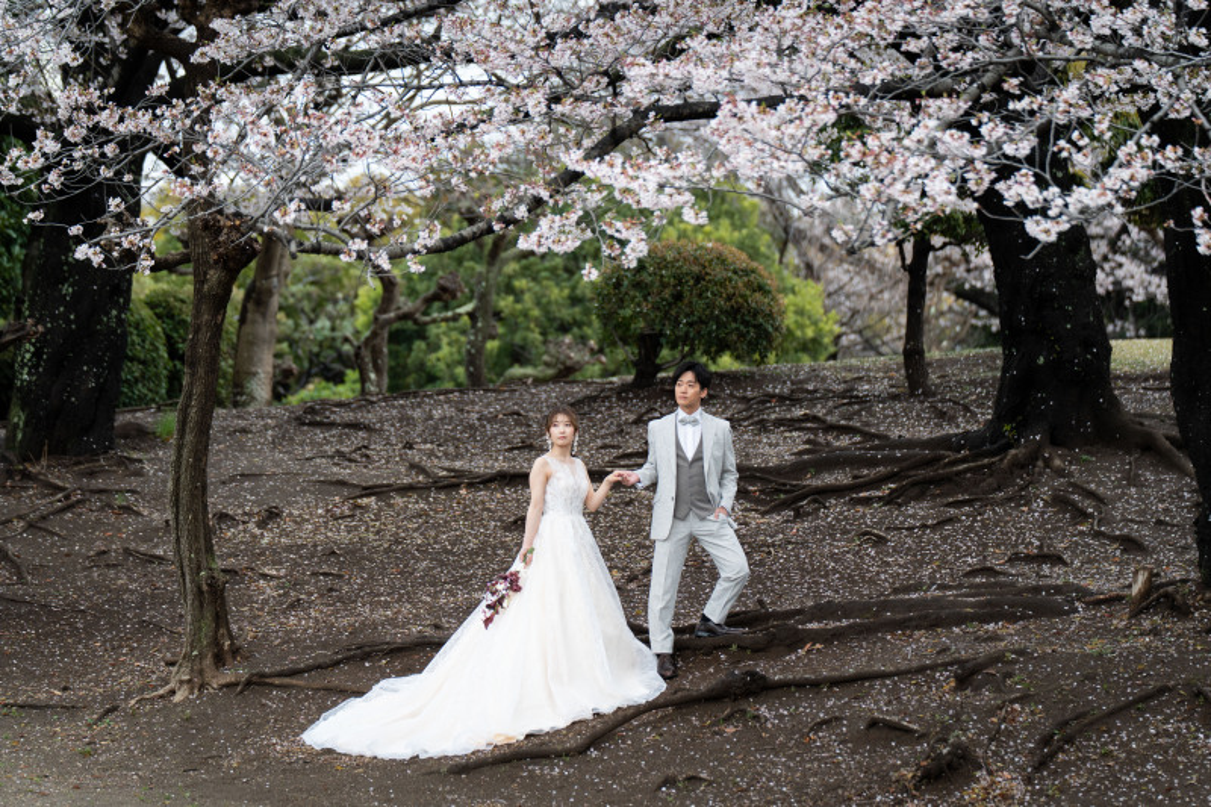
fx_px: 3901
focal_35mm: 116
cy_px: 404
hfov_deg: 17.6
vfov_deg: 11.8
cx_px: 606
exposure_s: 1/2000
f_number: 2.8
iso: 400
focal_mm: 116
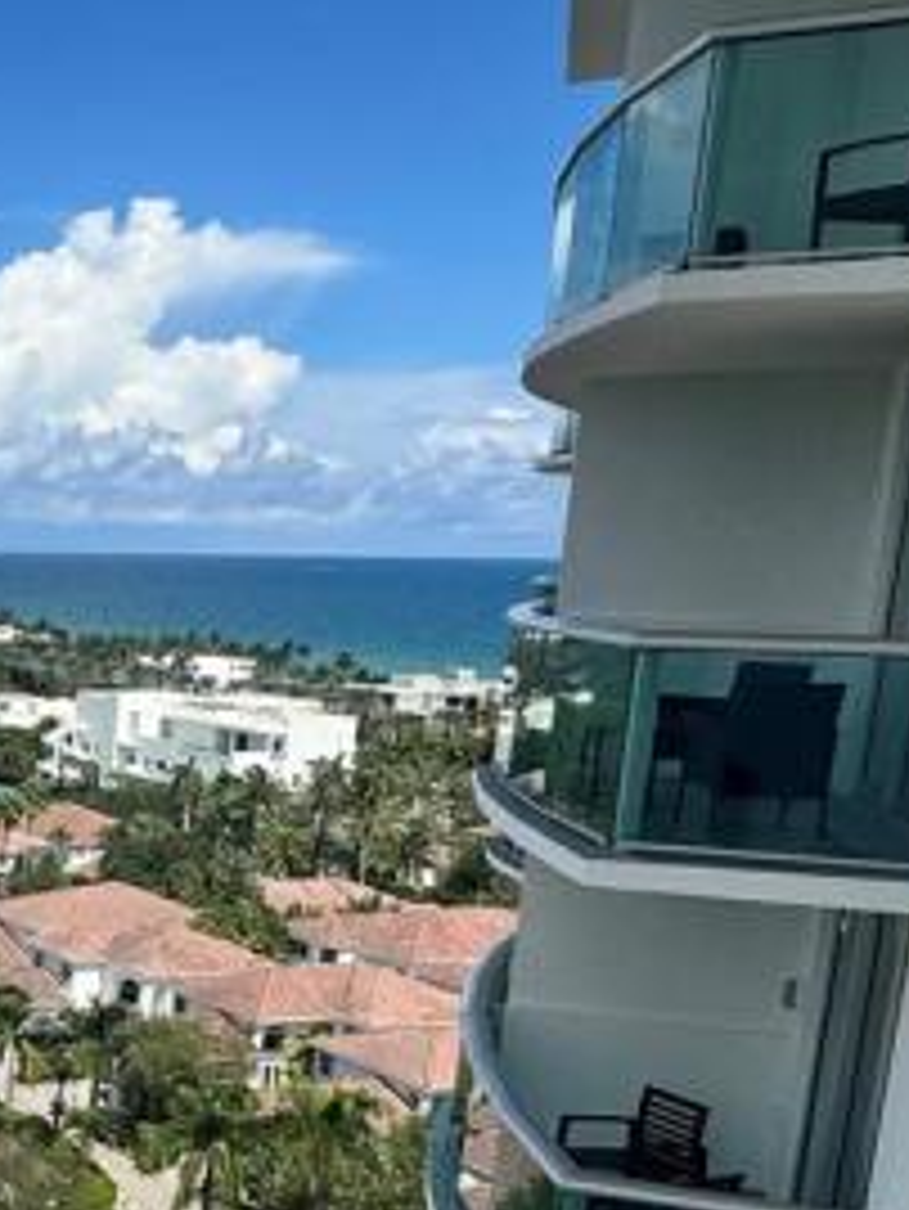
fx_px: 1749
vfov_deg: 37.5
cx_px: -536
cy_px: 859
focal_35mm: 50
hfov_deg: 22.5
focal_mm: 2.22
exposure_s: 1/3390
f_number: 2.2
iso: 50
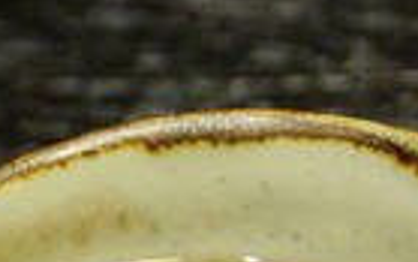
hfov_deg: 8.4
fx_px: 2849
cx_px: 92
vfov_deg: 5.2
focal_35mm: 250
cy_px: 346
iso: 3200
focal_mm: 38
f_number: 4
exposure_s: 1/13
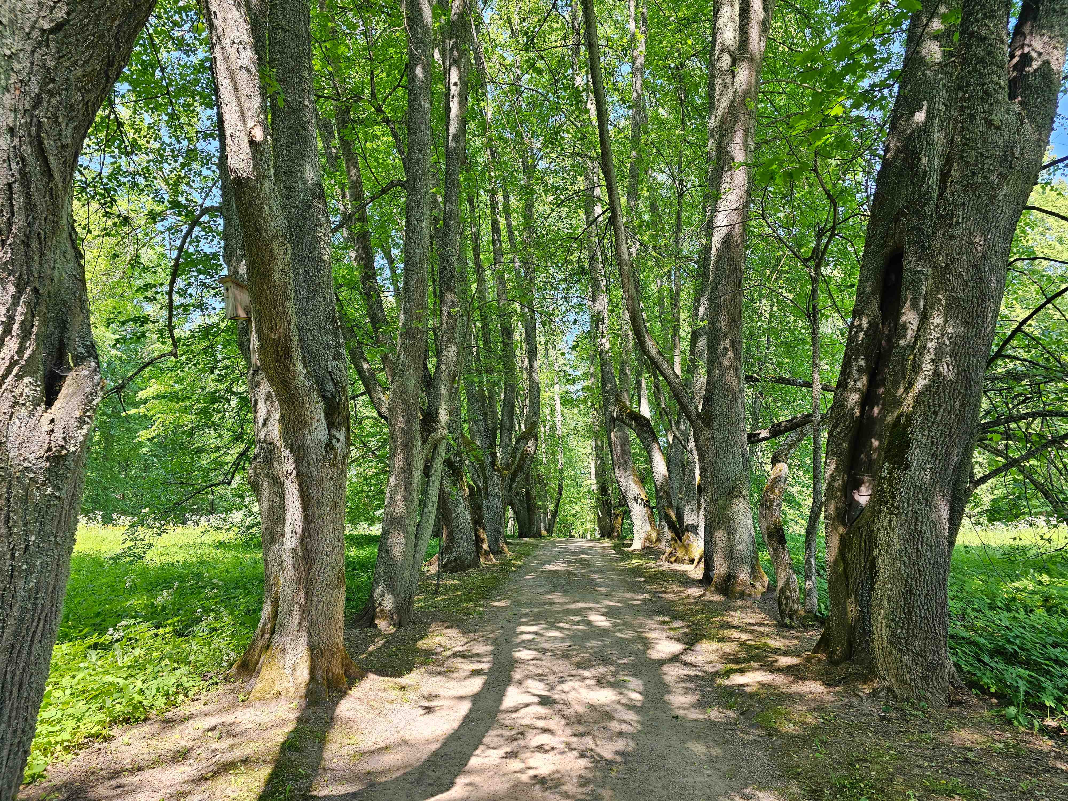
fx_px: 710
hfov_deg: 73.9
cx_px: 534
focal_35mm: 23
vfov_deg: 58.9
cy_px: 400
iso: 64
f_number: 1.7
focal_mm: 6.3
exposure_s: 1/180
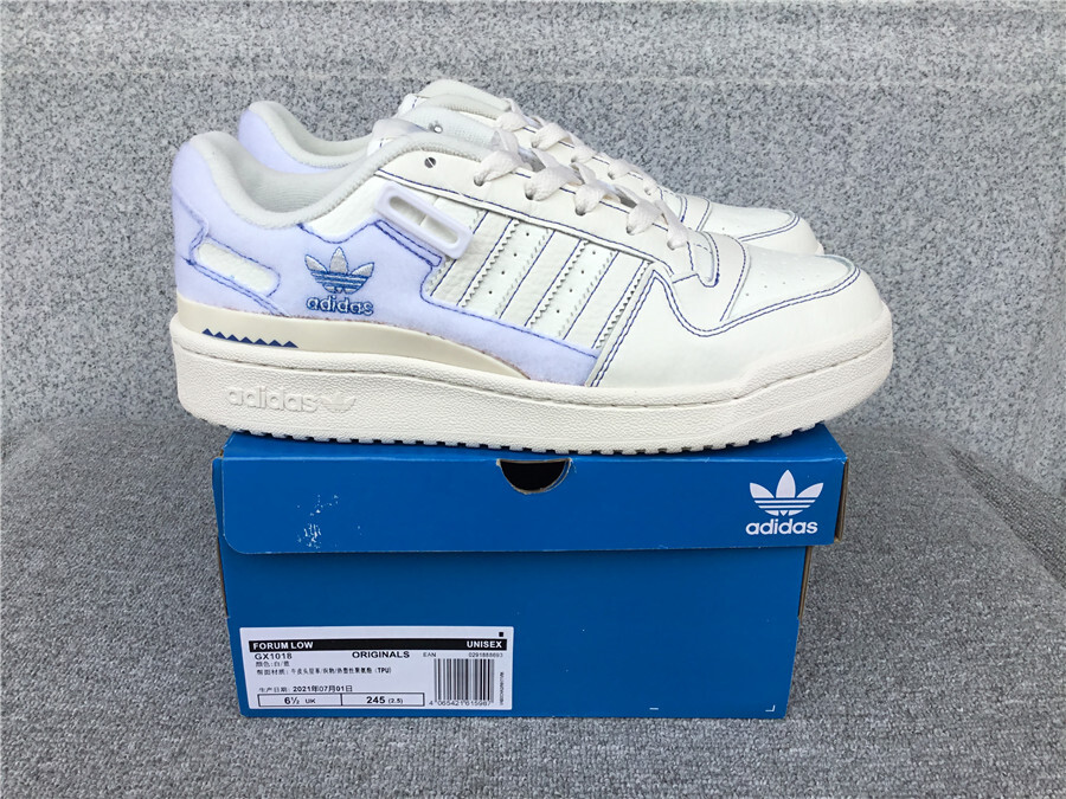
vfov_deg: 45.4
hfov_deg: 58.4
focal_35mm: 31
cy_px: 400
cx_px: 533
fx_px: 955
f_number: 2.4
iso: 25
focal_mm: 3.3
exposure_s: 1/473
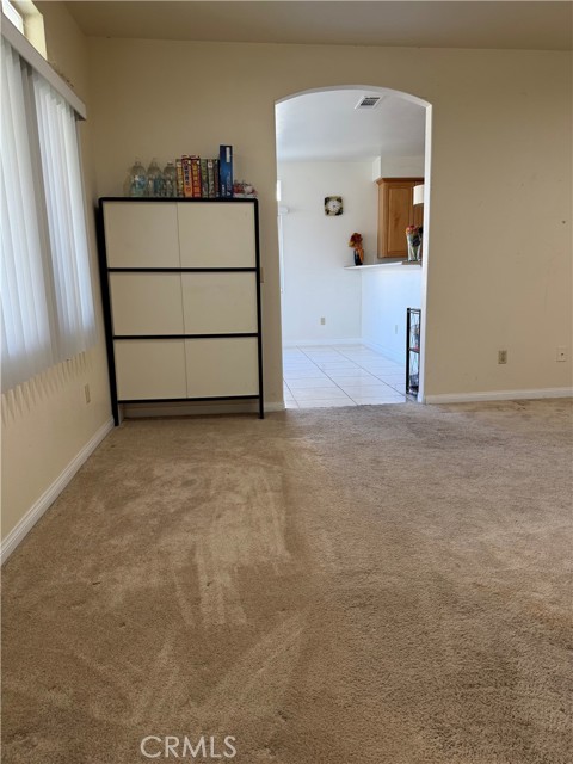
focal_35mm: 24
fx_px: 530
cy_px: 382
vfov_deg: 71.6
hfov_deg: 56.8
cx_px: 286
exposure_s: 1/120
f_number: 1.78
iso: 160
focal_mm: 6.76
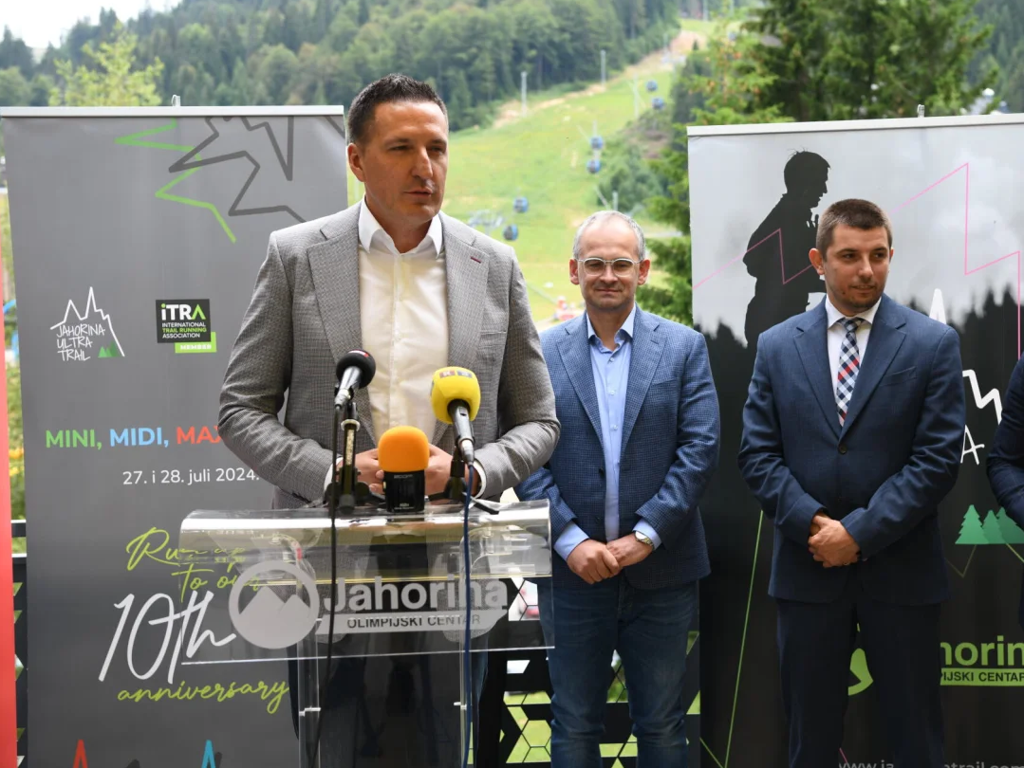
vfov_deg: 26.6
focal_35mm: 55
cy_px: 379
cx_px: 577
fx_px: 1628
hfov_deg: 34.9
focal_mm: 50
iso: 125
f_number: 4.5
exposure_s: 1/125
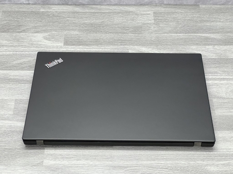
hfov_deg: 25.3
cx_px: 116
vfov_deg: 19.1
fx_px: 518
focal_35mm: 77
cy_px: 87
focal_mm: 9
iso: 250
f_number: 2.8
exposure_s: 1/50
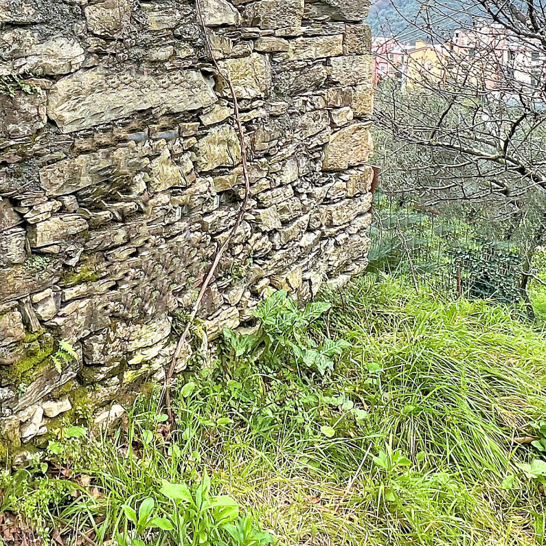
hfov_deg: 44.7
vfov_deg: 39.0
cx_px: 222
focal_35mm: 37
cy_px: -15
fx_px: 660
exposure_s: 1/139
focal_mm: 1.57
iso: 32
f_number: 1.8
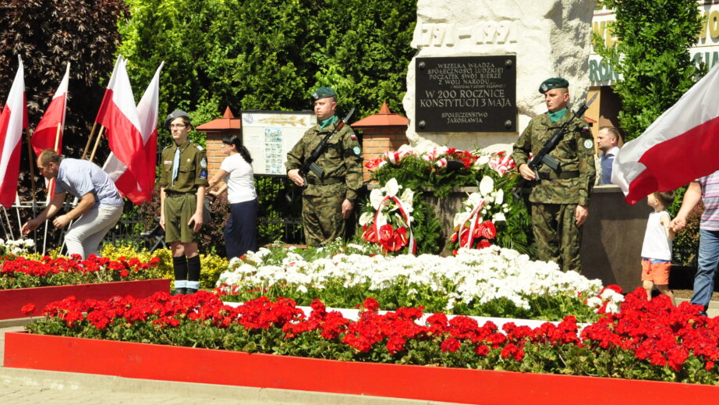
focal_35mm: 108
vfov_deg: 11.2
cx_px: 402
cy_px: 128
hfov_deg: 19.8
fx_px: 2059
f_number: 10
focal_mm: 52
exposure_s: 1/4000
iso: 1600
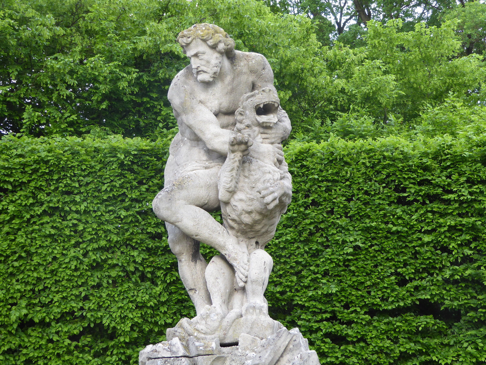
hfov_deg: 26.3
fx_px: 1039
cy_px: 182
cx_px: 243
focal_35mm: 74
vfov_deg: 19.9
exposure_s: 1/30
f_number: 4.6
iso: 200
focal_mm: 13.2
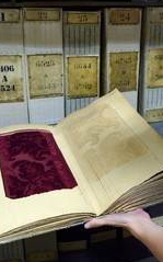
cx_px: 100
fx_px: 306
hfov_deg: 29.7
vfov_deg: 46.2
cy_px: 139
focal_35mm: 43
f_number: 4
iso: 800
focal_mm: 24
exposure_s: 1/30
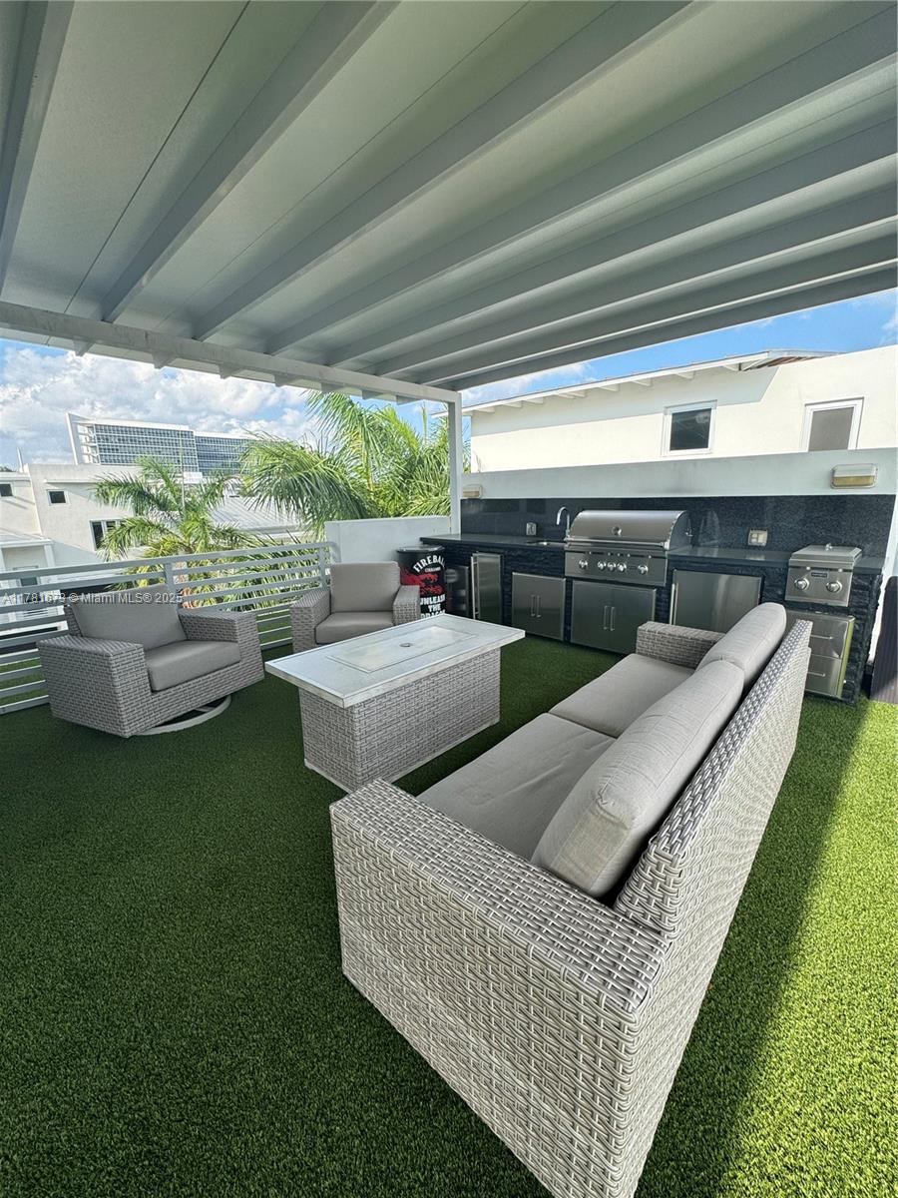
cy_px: 599
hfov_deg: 85.7
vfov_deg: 102.1
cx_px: 449
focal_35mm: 14
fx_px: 484
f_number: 2.2
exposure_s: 1/405
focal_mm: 2.22
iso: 40
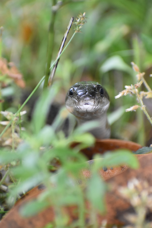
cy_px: 114
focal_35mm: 450
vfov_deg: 4.6
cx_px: 76
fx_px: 2850
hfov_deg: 3.1
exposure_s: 1/500
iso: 3600
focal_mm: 300
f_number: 6.3
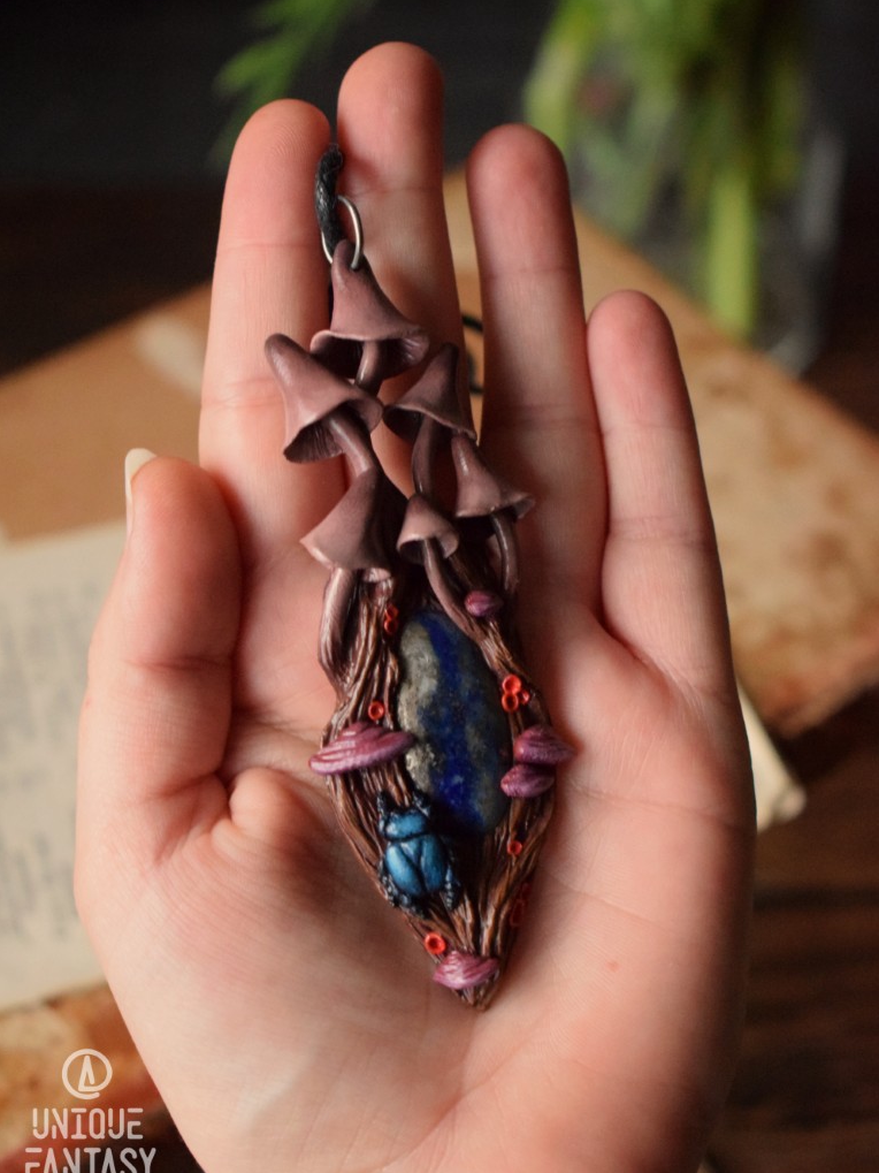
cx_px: 440
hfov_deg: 19.6
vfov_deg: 26.0
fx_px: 2540
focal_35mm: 75
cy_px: 586
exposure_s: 1/40
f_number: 5.3
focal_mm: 46
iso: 6400
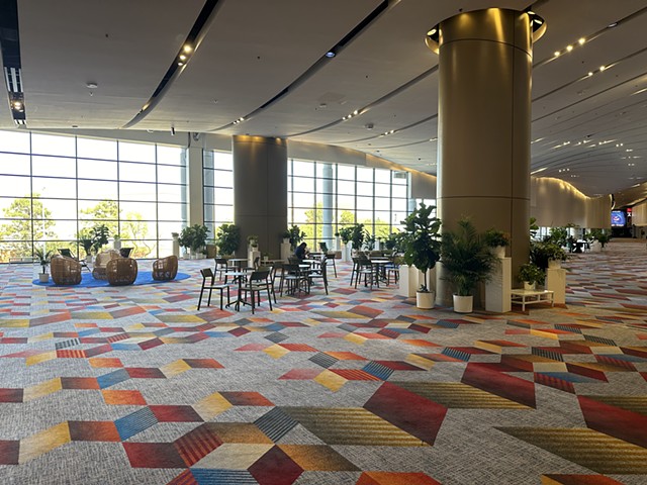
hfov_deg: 71.6
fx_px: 449
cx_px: 324
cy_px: 242
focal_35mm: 24
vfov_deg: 56.8
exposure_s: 1/120
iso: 80
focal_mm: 6.9
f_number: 1.8
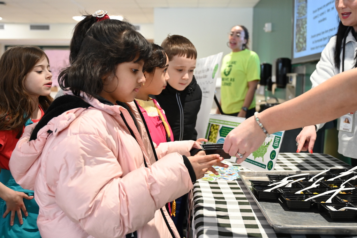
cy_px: 119
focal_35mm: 40
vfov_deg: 33.3
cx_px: 178
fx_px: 396
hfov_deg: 48.5
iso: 2200
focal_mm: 40
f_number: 4
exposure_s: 1/125
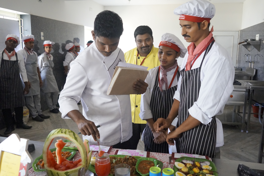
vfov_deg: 41.7
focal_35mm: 32
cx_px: 132
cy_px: 88
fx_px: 231
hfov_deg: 59.5
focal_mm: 21
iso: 3200
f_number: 4.5
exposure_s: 1/160
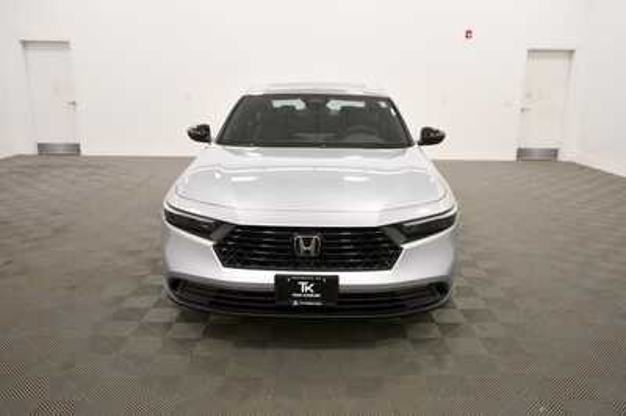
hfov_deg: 67.4
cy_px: 208
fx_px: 469
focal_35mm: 27
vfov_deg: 47.9
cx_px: 313
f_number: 5.3
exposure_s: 1/160
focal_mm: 18
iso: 800
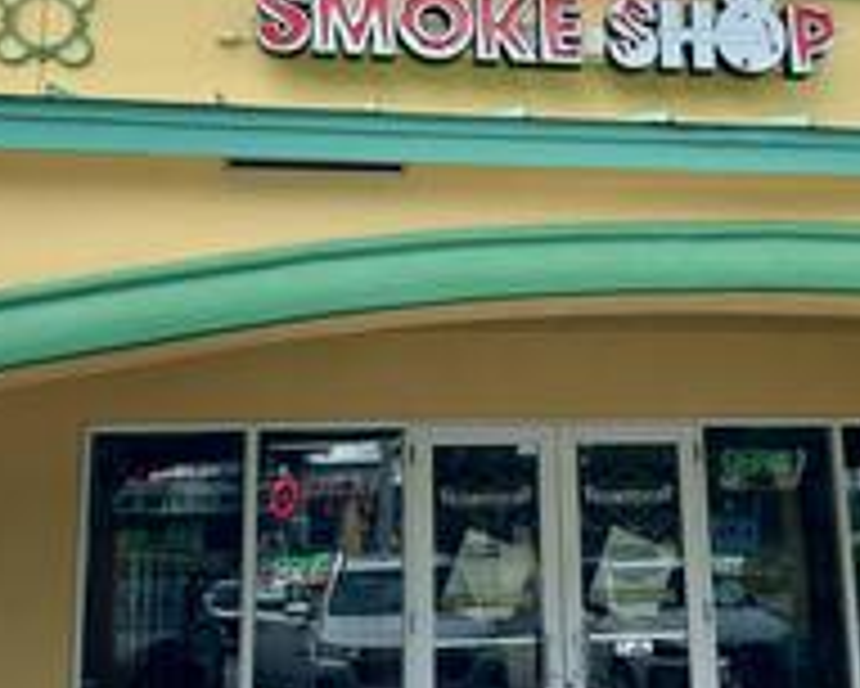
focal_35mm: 49
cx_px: 509
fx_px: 1248
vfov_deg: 30.8
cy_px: 265
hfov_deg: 37.9
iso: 80
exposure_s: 1/5525
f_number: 1.78
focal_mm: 6.86
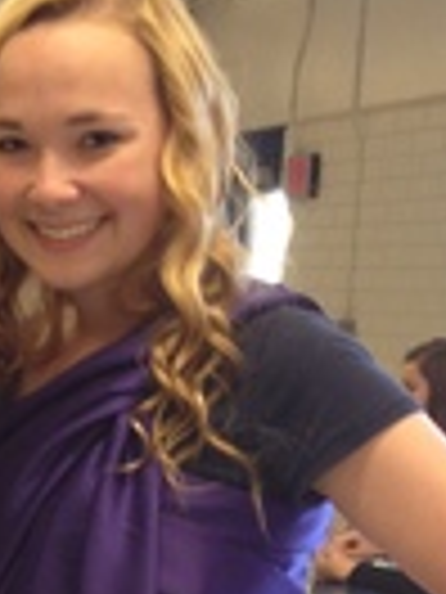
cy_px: 770
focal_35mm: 127
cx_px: -81
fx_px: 2182
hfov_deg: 11.5
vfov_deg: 14.8
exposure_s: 1/20
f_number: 2.4
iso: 80
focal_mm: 4.28
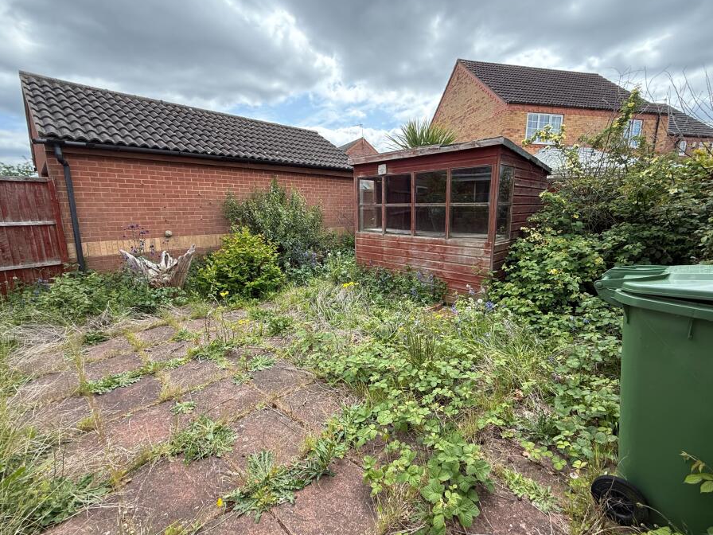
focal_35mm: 16
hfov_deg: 94.5
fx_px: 330
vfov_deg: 78.1
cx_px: 369
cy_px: 269
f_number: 2.2
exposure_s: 1/479
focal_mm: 2.22
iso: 64
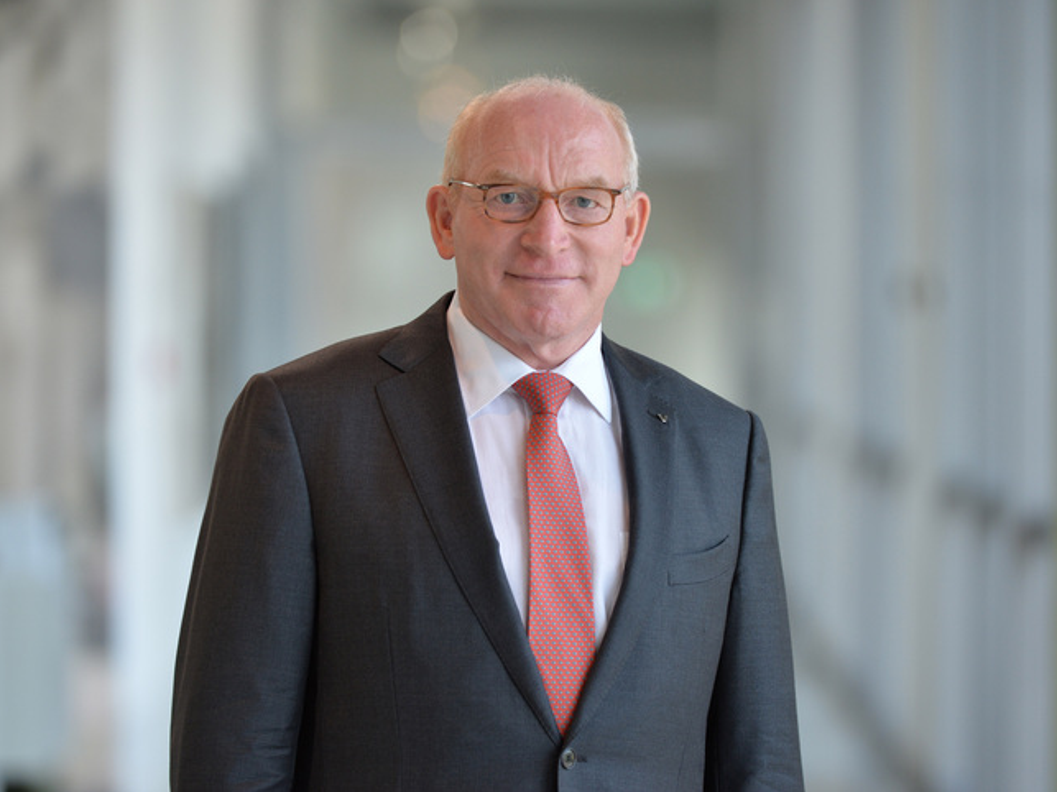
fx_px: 8640
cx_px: 541
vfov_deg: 5.3
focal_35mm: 283
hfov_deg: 7.0
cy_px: 395
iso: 800
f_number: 4.5
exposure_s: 1/320
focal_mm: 260
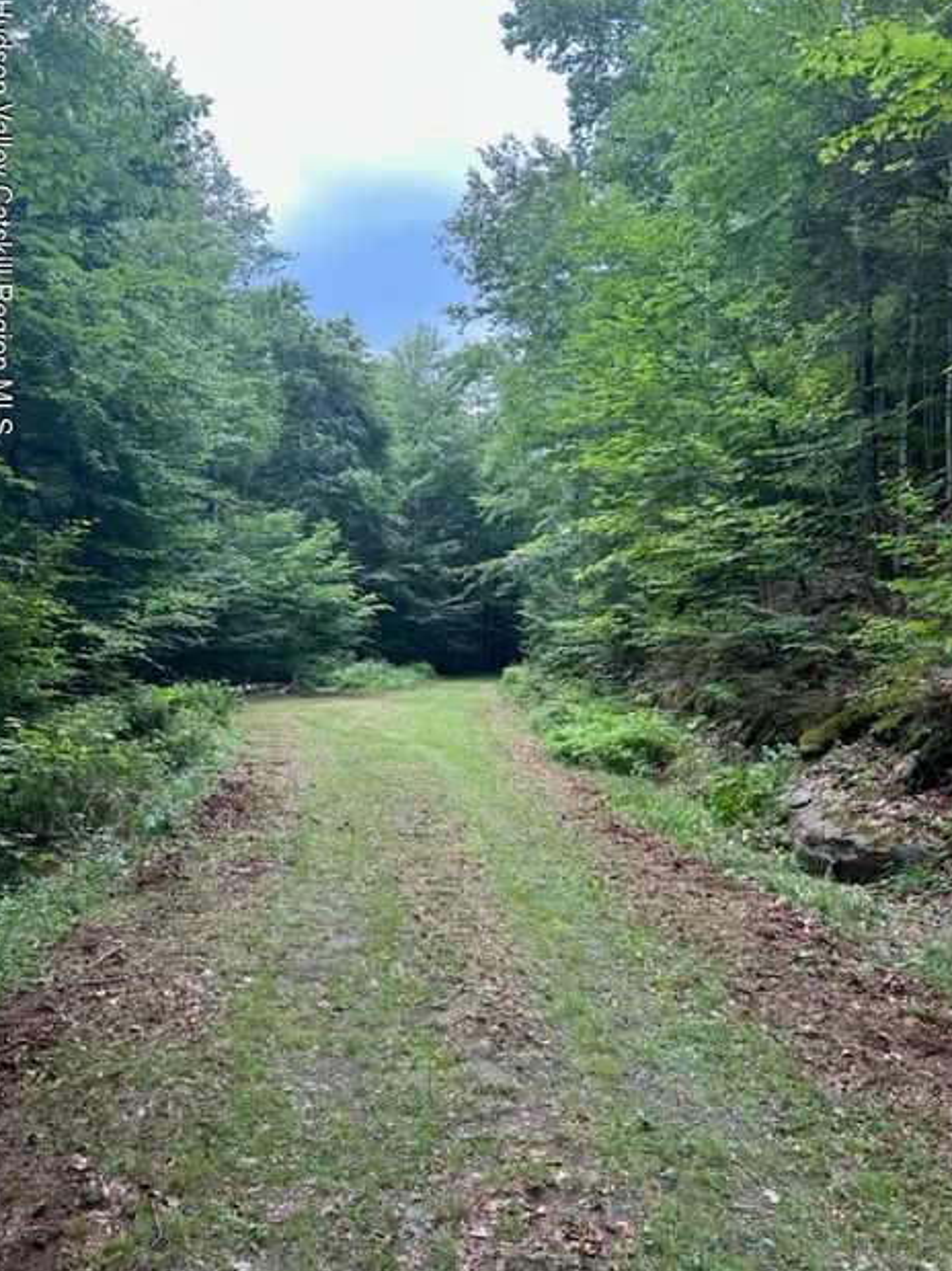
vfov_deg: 63.4
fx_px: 1027
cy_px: 675
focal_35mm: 28
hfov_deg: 49.7
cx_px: 468
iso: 50
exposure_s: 1/133
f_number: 1.5
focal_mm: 5.7
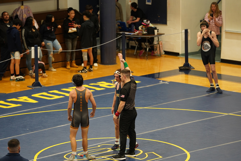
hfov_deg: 10.3
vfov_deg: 6.9
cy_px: 80
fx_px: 1339
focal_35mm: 200
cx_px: 120
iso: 1600
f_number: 2.8
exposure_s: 1/250
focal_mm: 200
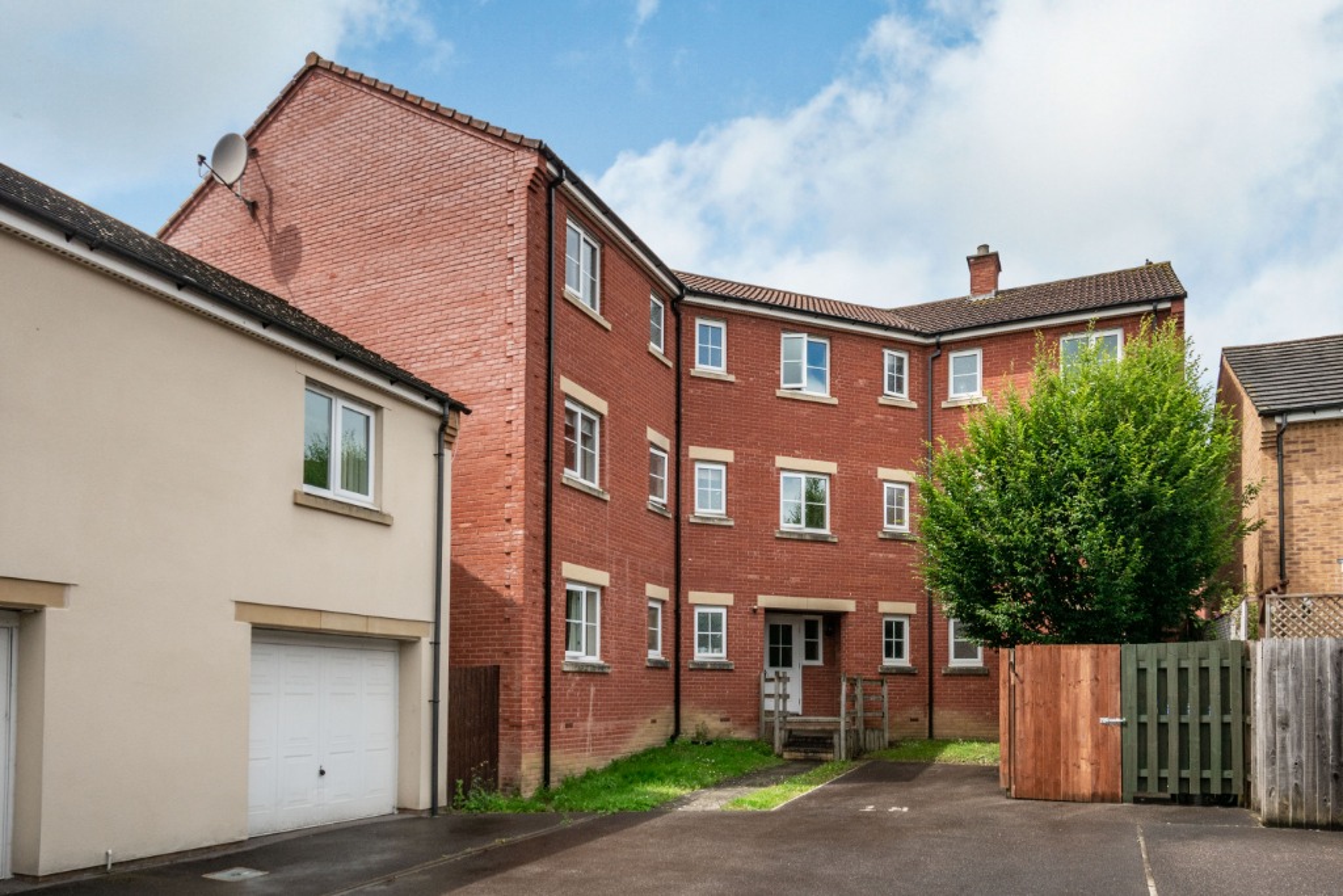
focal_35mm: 22
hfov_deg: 78.6
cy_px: 448
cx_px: 672
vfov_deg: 57.2
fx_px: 821
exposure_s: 1/1250
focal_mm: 15
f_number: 8
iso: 200
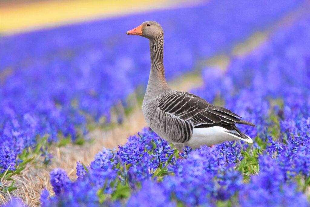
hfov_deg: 2.3
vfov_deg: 1.5
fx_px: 7751
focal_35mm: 900
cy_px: 104
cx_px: 155
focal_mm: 600
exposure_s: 1/3333
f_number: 7.1
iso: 2500
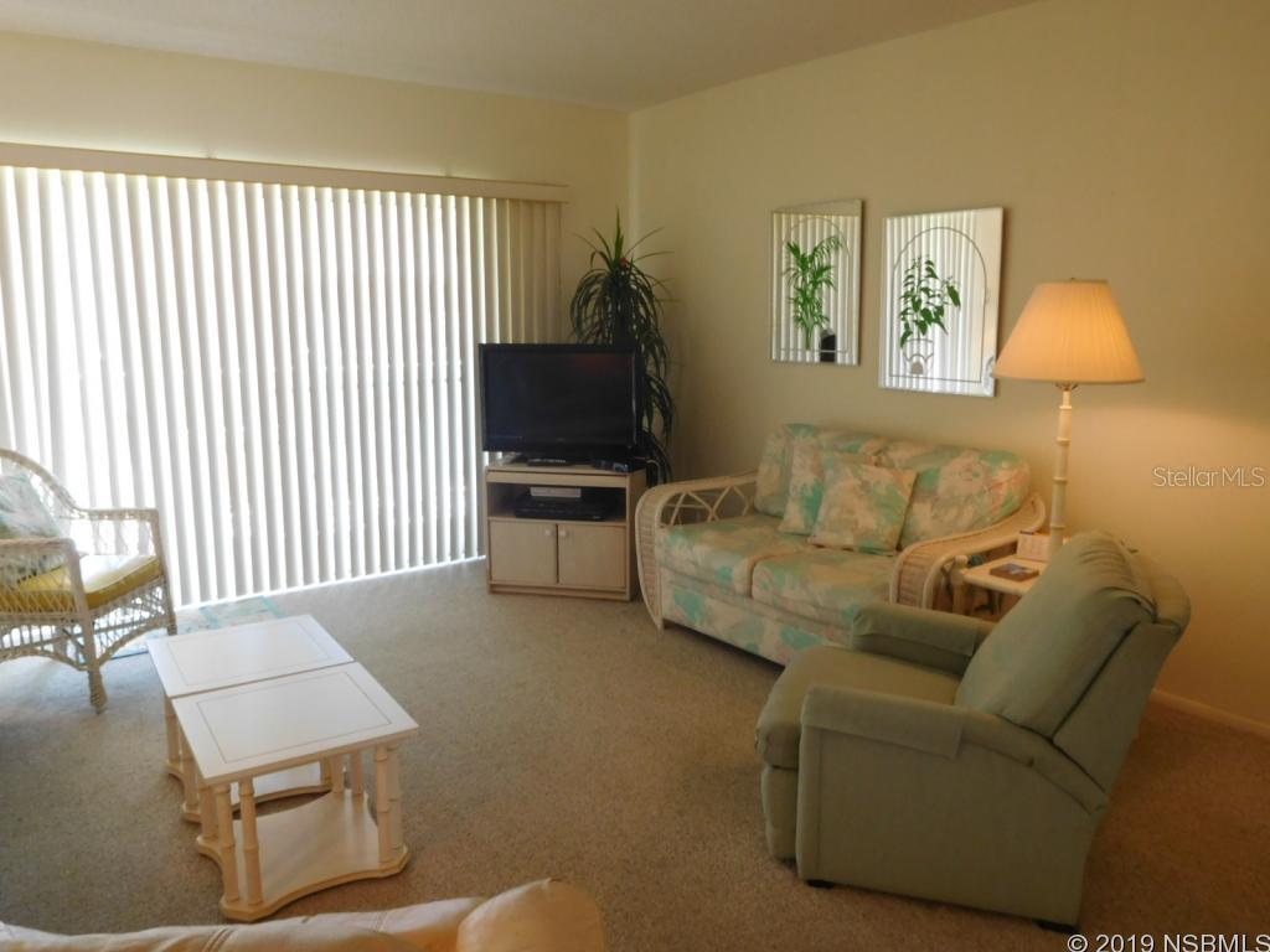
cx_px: 635
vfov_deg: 54.9
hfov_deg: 69.4
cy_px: 476
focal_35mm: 25
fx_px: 917
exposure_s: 1/30
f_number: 3.4
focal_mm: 4.5
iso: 280
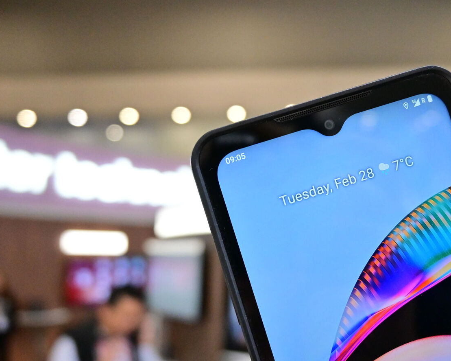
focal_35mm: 39
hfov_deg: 46.2
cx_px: 297
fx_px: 521
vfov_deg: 38.2
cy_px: 182
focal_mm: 16
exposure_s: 1/400
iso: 2500
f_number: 3.5
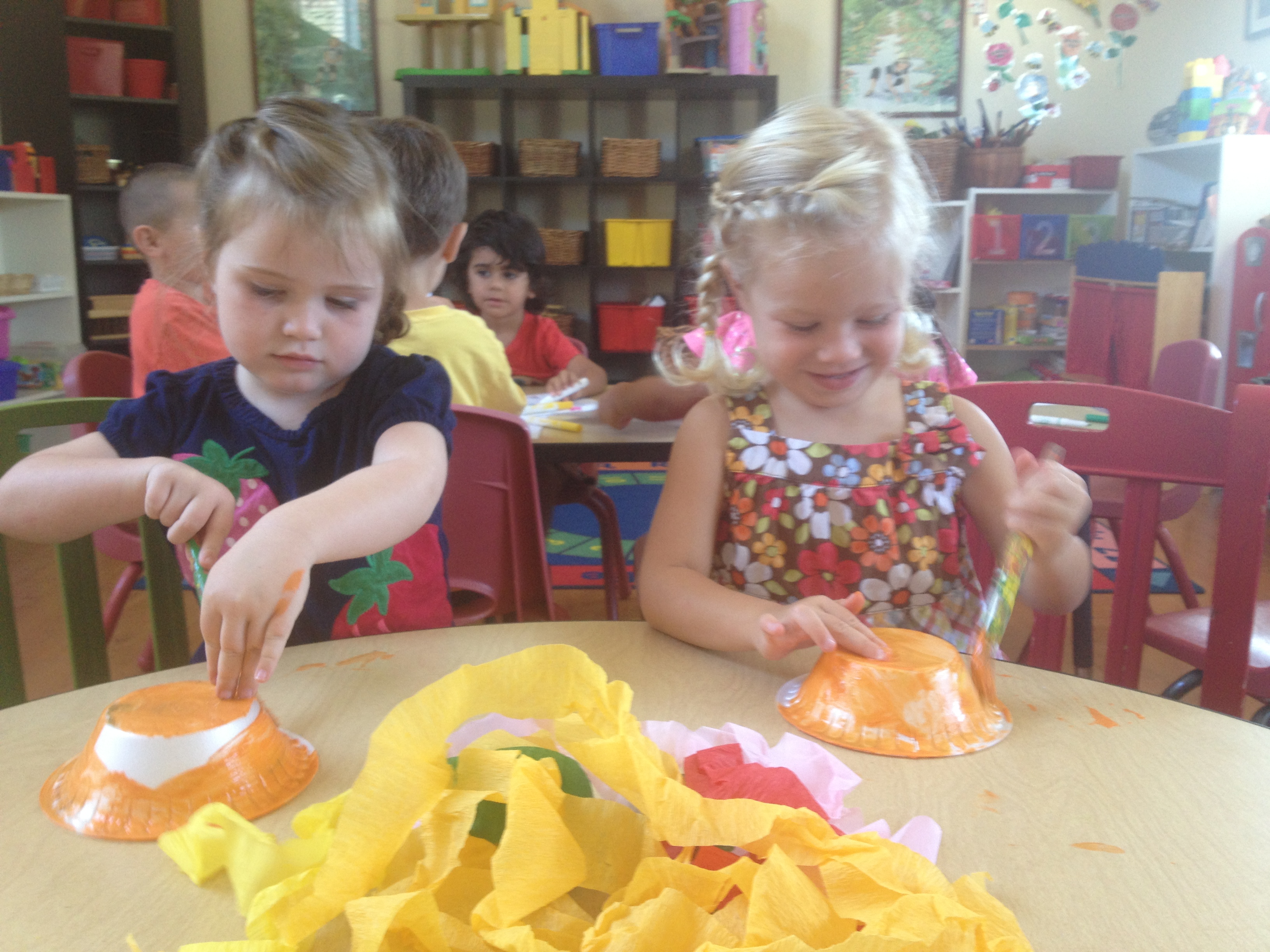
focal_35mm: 35
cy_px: 476
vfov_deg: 40.7
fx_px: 1284
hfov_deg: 52.6
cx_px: 635
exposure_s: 1/20
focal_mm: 4.28
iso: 80
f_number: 2.4
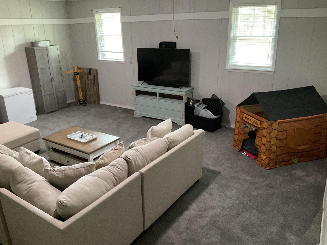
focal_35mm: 29
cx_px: 164
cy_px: 122
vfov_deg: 48.2
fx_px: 274
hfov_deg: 61.7
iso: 400
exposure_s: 1/30
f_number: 1.8
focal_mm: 3
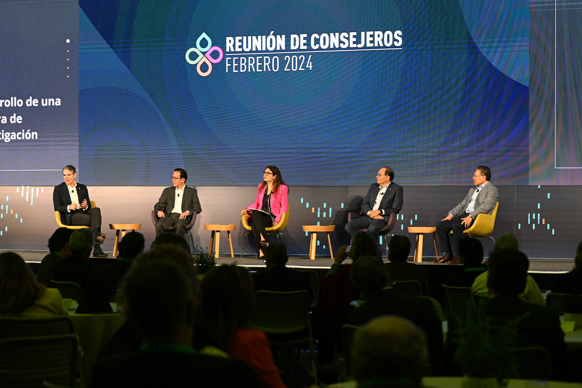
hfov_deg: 25.7
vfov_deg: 17.3
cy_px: 194
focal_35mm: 79
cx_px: 291
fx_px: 1277
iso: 2000
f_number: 4.5
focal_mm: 79
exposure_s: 1/125
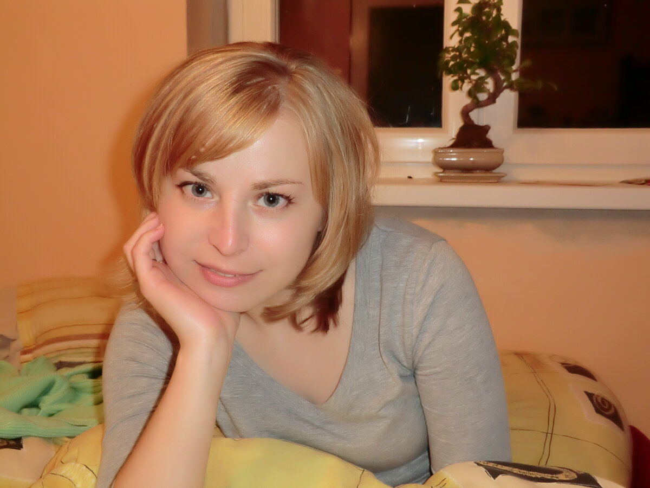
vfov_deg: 41.8
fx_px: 638
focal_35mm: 34
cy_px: 244
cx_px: 325
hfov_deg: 54.0
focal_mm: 6.1
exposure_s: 1/25
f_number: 3.6
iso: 400
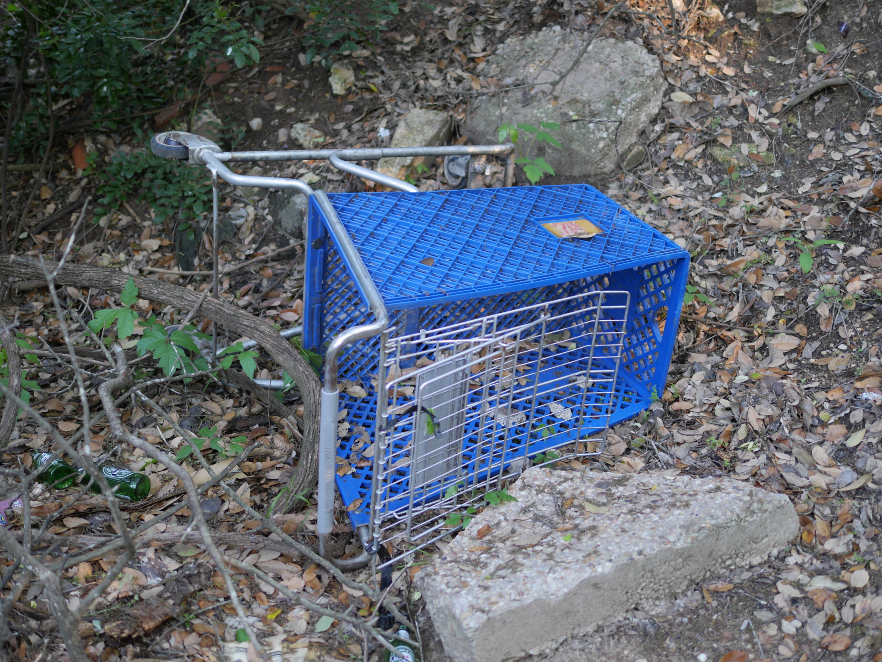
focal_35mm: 50
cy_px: 331
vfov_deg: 29.1
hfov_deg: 38.2
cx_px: 441
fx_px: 1274
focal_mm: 25
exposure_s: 1/60
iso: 200
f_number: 1.4
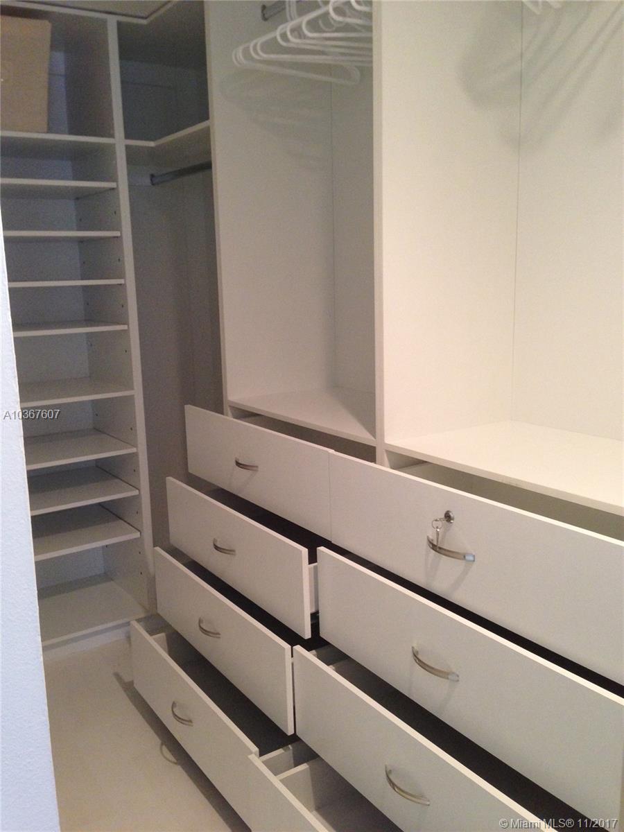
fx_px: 793
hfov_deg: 42.9
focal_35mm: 33
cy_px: 416
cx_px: 312
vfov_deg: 55.4
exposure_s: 1/20
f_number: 2.4
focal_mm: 4.13
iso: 200
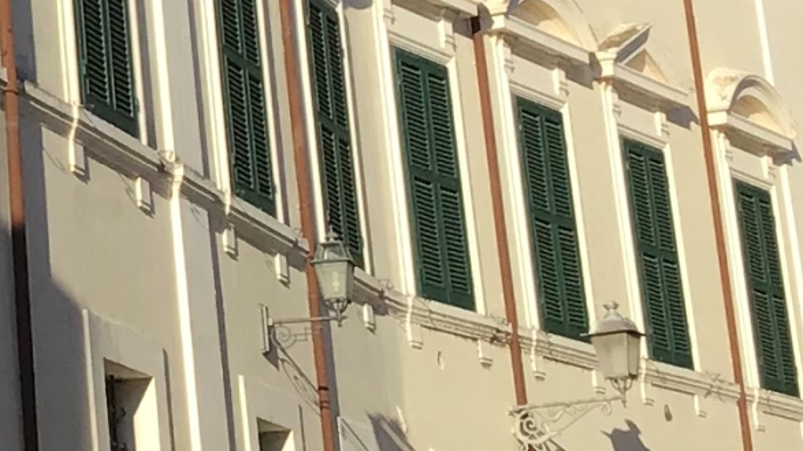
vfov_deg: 7.2
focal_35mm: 161
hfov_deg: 12.8
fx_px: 3428
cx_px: -315
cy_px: -476
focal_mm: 3.3
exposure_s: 1/1058
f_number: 2.4
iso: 25
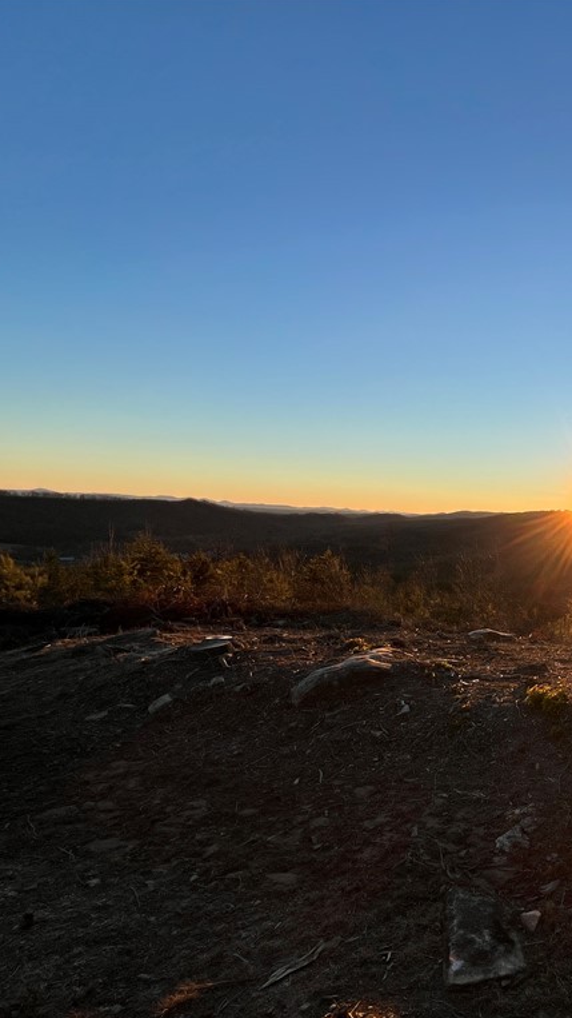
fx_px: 512
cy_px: 507
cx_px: 619
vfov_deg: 89.6
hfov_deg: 45.2
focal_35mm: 19
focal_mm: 1.57
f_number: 1.8
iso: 32
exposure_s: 1/1096
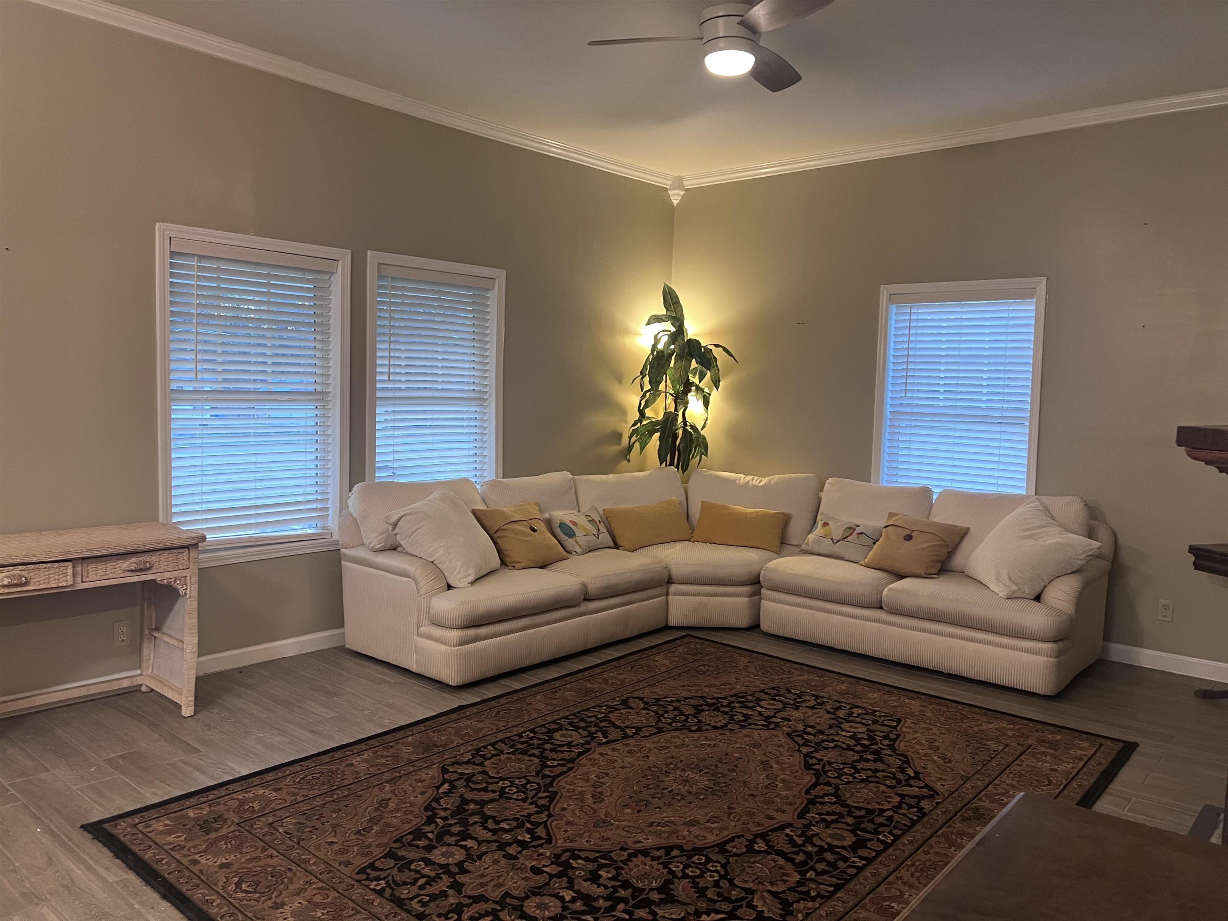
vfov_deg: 53.1
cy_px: 460
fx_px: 922
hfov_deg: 67.3
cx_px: 614
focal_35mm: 26
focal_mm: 5.7
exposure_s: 1/60
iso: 200
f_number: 1.5
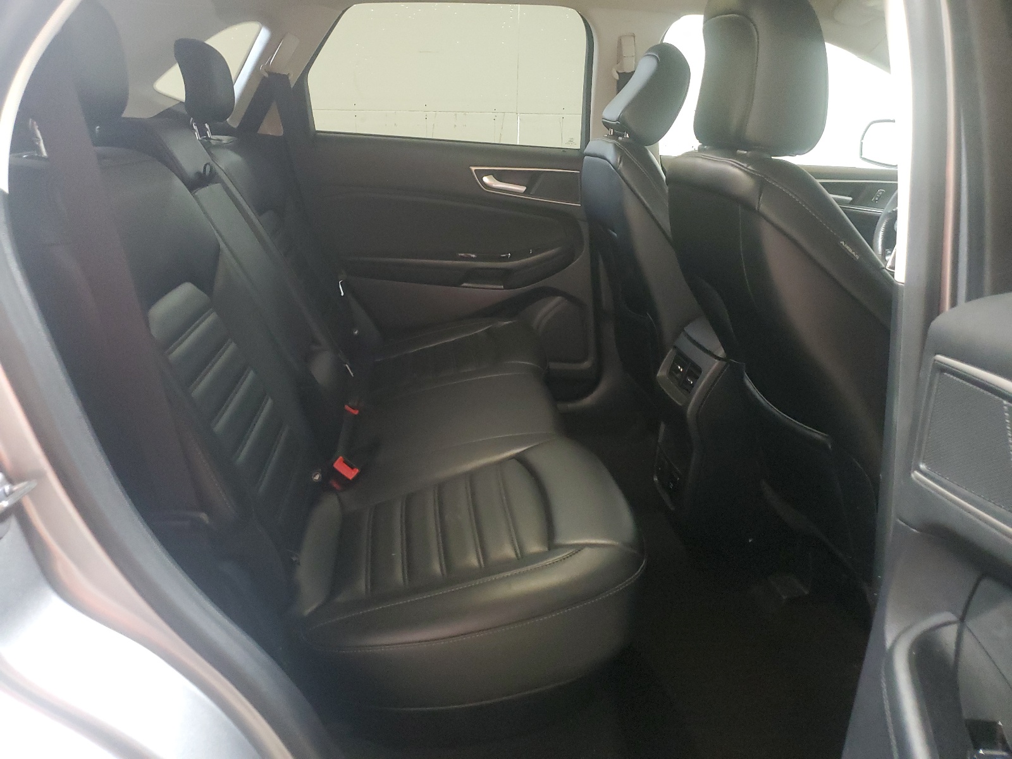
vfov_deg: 53.1
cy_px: 380
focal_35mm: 26
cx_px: 506
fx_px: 760
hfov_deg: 67.3
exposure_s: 1/15
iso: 405
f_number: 1.5
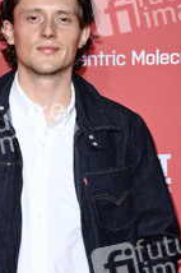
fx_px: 1203
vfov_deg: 12.9
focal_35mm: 159
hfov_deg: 8.6
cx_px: 41
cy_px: 198
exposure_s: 1/250
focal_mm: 85
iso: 1000
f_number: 5.6
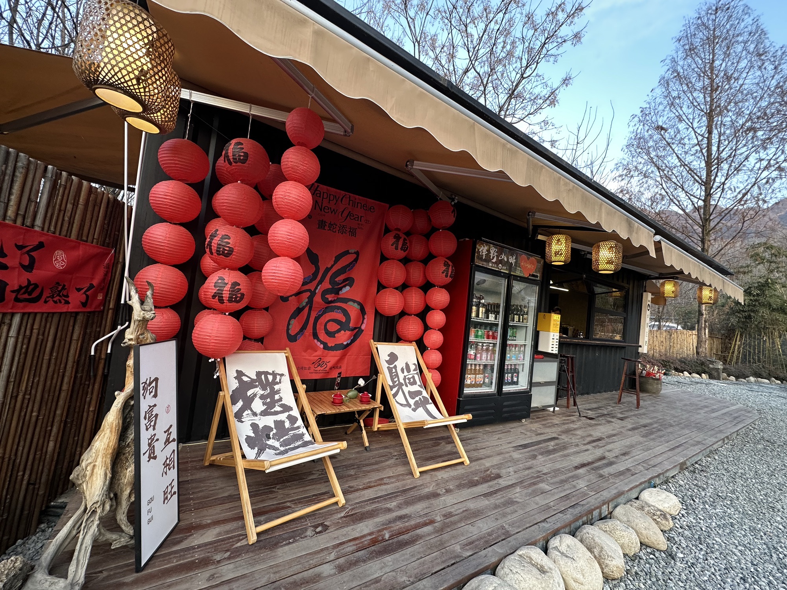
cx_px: 394
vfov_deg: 85.7
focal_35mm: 14
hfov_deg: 102.1
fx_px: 318
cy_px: 295
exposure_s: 1/99
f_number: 2.2
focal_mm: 2.22
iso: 100
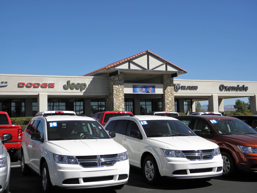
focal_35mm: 44
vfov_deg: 32.9
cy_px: 96
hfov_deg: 42.9
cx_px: 128
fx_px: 327
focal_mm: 7.9
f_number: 7.8
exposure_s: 1/250
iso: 100
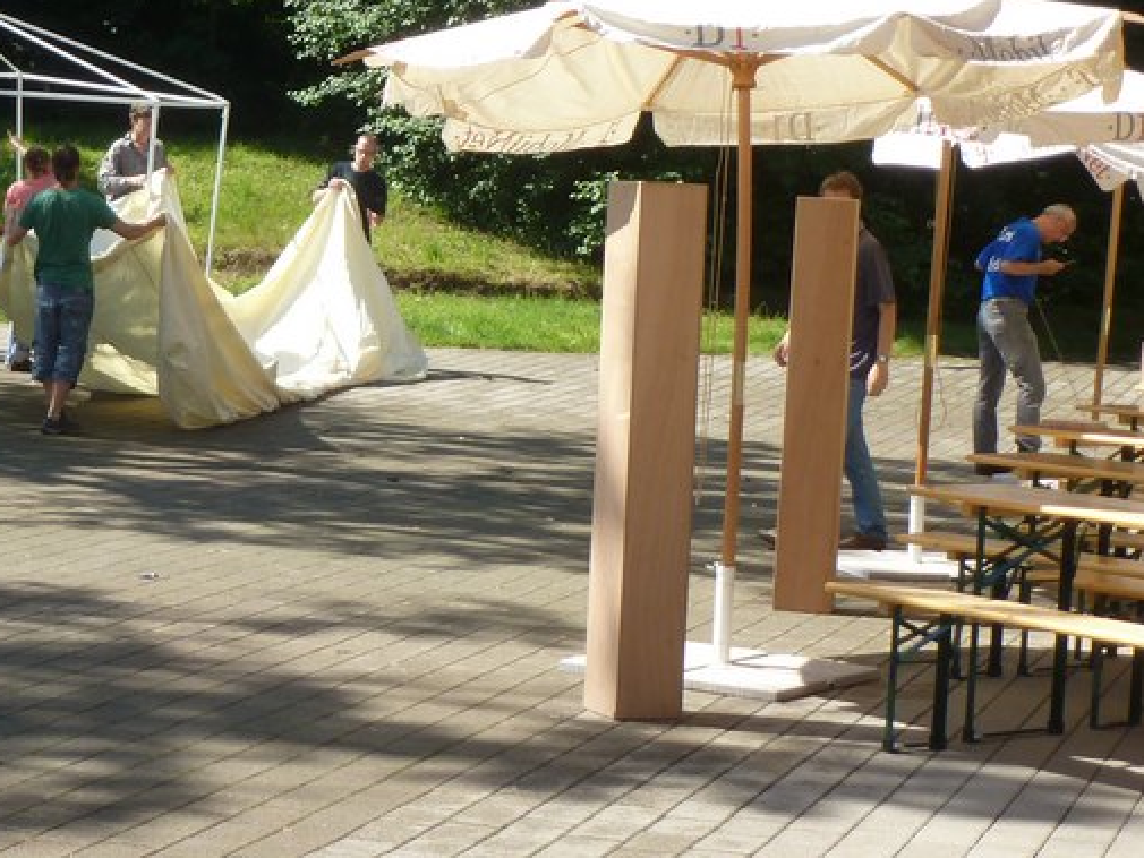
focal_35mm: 97
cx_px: 270
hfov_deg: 20.1
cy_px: 260
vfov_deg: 15.2
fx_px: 3206
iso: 100
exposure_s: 1/320
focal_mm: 8.7
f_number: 4.1
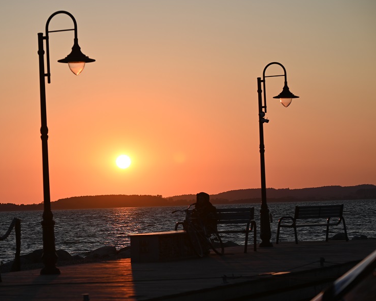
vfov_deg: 12.4
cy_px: 157
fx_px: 1380
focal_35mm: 124
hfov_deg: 15.5
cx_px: 151
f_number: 6.3
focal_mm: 102
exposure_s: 1/500
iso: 100
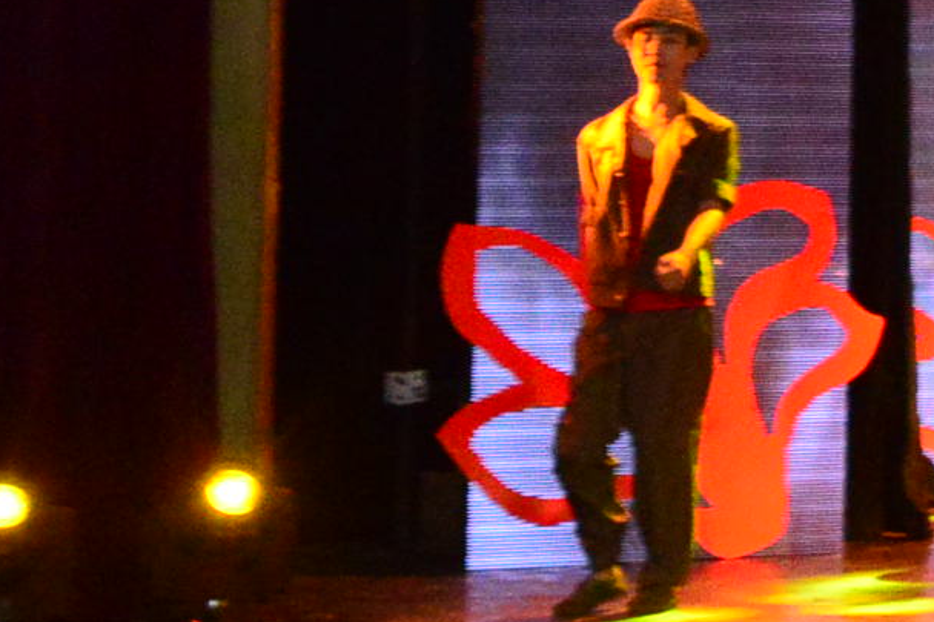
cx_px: 2636
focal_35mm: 212
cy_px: -347
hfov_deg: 8.4
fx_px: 5498
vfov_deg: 6.4
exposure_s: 1/160
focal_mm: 35
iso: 6400
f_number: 7.1
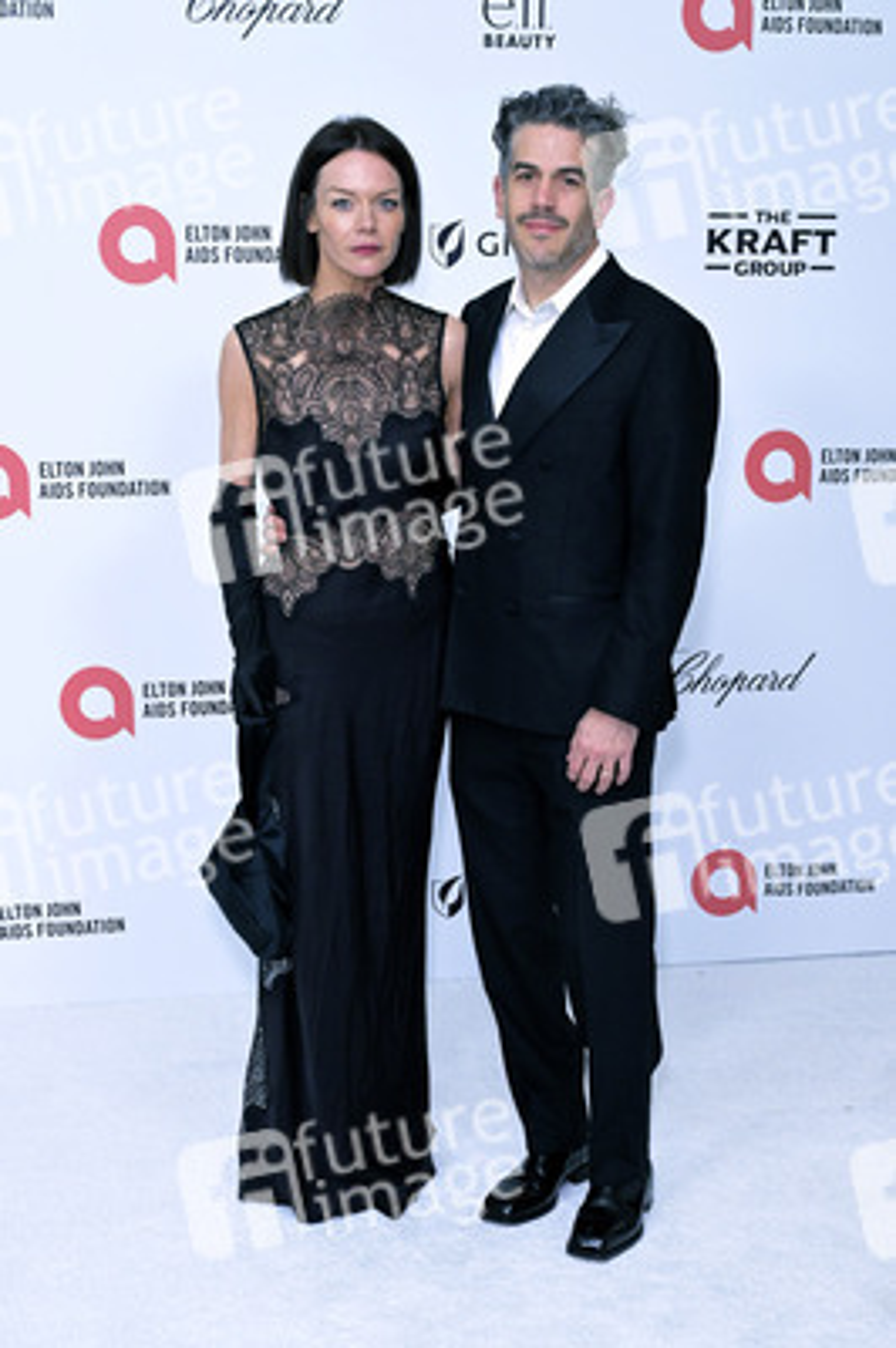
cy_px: 674
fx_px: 1982
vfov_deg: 37.5
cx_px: 448
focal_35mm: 53
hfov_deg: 25.5
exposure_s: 1/250
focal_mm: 53
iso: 3600
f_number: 5.6
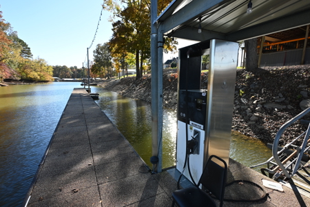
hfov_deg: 90.0
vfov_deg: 67.4
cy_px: 104
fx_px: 155
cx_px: 155
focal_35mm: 18
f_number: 5.6
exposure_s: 1/250
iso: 140
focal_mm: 12
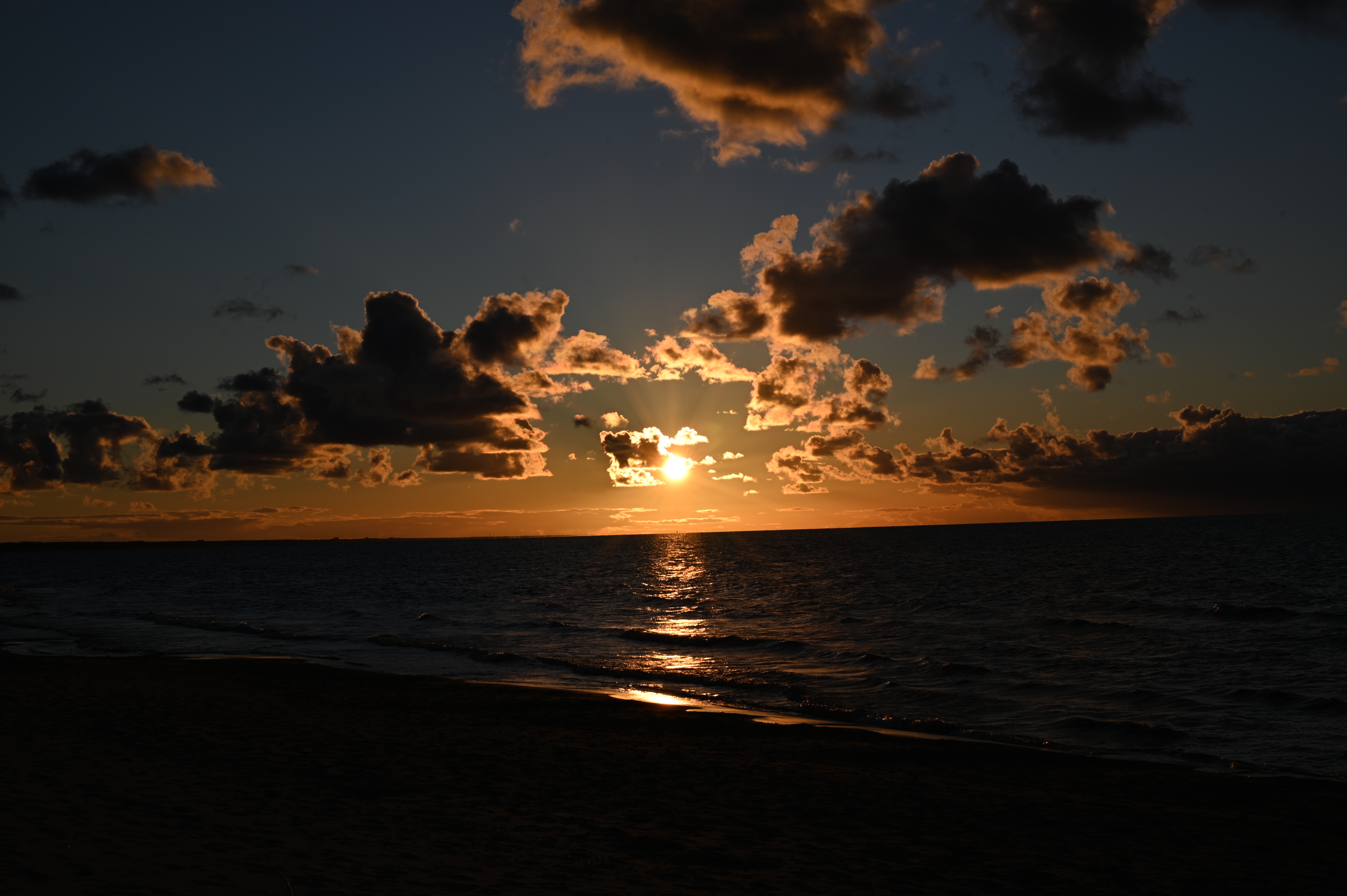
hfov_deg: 39.6
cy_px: 448
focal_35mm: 50
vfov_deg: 27.0
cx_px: 674
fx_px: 1870
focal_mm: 50
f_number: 1.4
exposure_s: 1/500
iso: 100
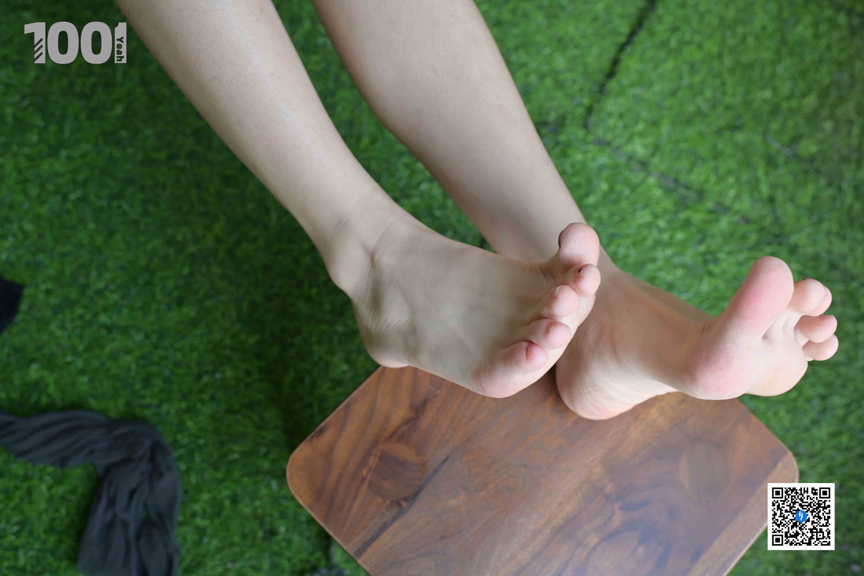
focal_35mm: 35
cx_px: 432
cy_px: 288
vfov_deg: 37.9
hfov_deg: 54.4
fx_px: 840
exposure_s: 1/200
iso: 200
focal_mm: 35
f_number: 4.5
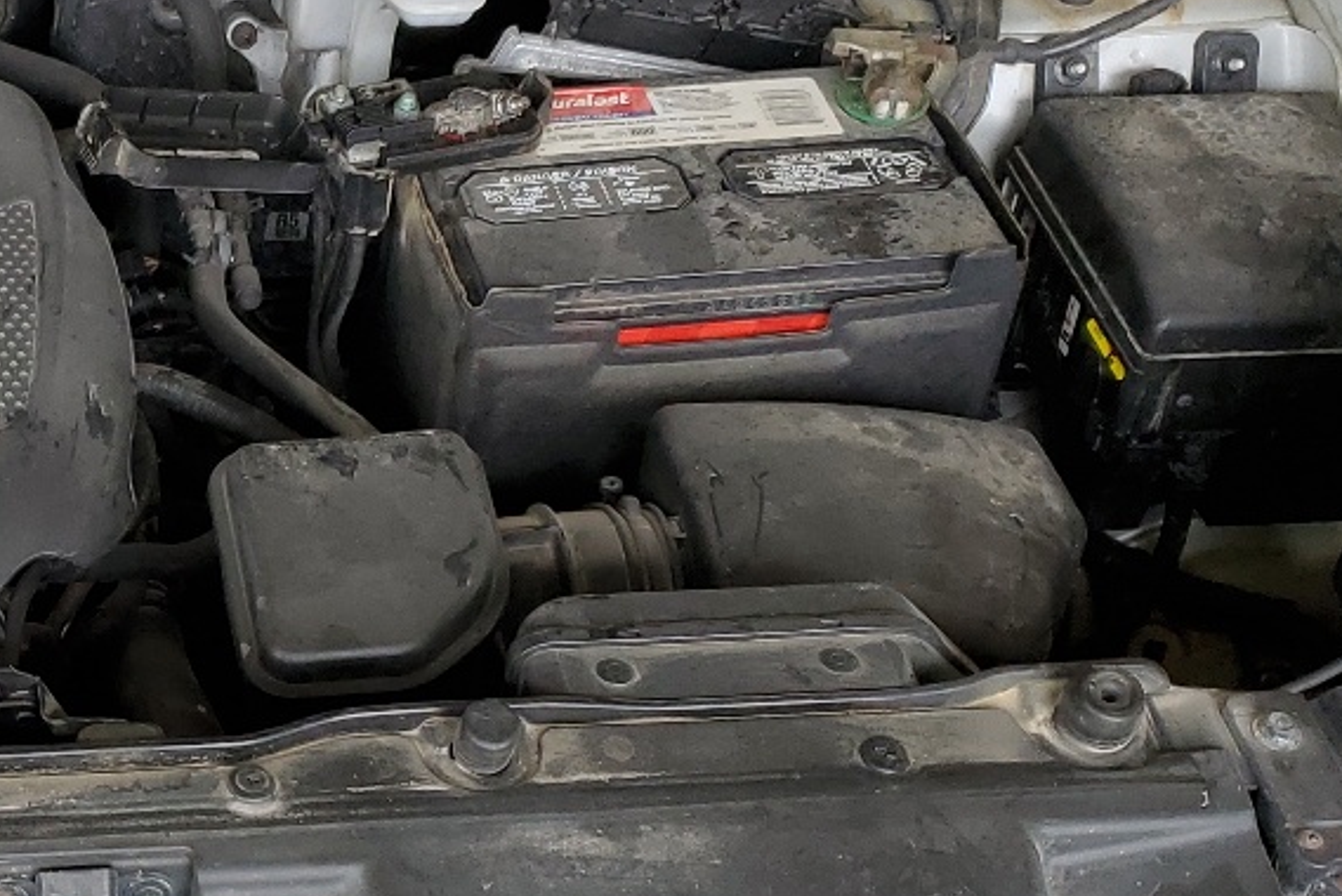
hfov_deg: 25.1
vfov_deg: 17.8
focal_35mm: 76
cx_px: -59
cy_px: 714
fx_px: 2834
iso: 50
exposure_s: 1/192
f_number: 1.5
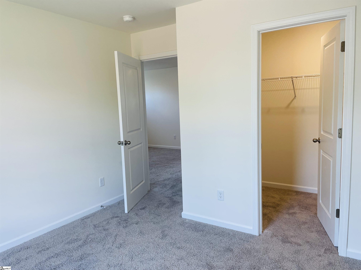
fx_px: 271
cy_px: 135
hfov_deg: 67.3
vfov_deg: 53.1
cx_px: 180
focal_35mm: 26
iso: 64
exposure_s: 1/120
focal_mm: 4.2
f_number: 1.6
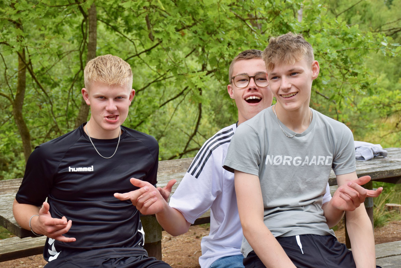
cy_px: 134
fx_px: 668
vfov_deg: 22.6
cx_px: 200
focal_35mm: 60
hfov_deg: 33.4
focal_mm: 40
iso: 200
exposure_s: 1/160
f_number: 6.3
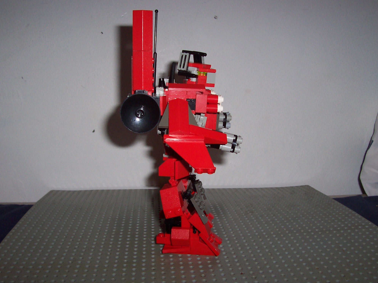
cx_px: 190
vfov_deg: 37.7
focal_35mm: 38
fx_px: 415
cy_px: 141
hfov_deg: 49.0
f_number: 2.8
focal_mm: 5.6
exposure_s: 1/60
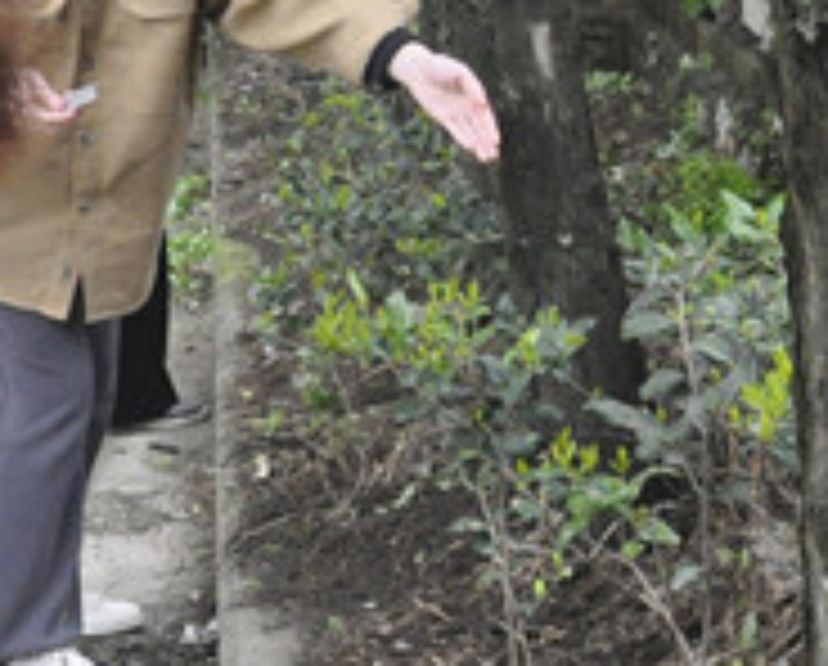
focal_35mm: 128
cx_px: 459
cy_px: 326
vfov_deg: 12.1
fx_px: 3144
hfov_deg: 15.0
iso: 2000
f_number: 9
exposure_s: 1/320
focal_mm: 21
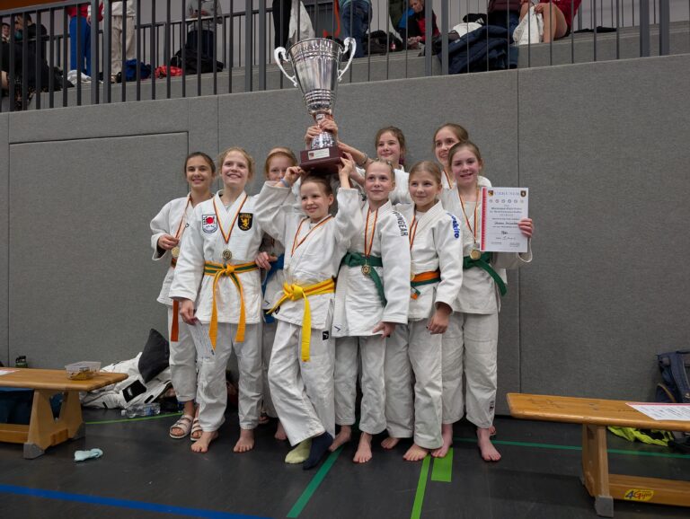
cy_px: 260
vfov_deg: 56.9
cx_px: 345
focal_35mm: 24
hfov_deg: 71.5
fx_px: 479
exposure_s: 1/83.3
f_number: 1.68
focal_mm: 6.9
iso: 125
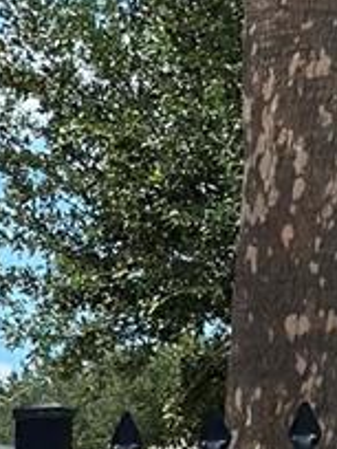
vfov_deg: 6.8
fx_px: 3673
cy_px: 916
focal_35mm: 283
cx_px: -513
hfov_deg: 5.1
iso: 100
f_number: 1.78
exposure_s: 1/5882
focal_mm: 6.86
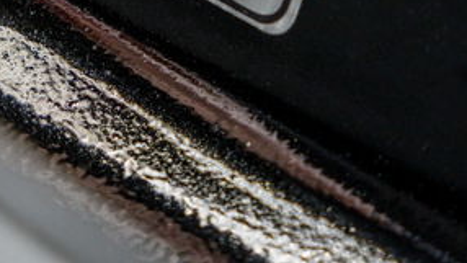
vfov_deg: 6.1
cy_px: -154
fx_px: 2440
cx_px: 118
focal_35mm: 197
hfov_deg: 10.9
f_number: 5.6
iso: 3200
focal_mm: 70
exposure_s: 1/80
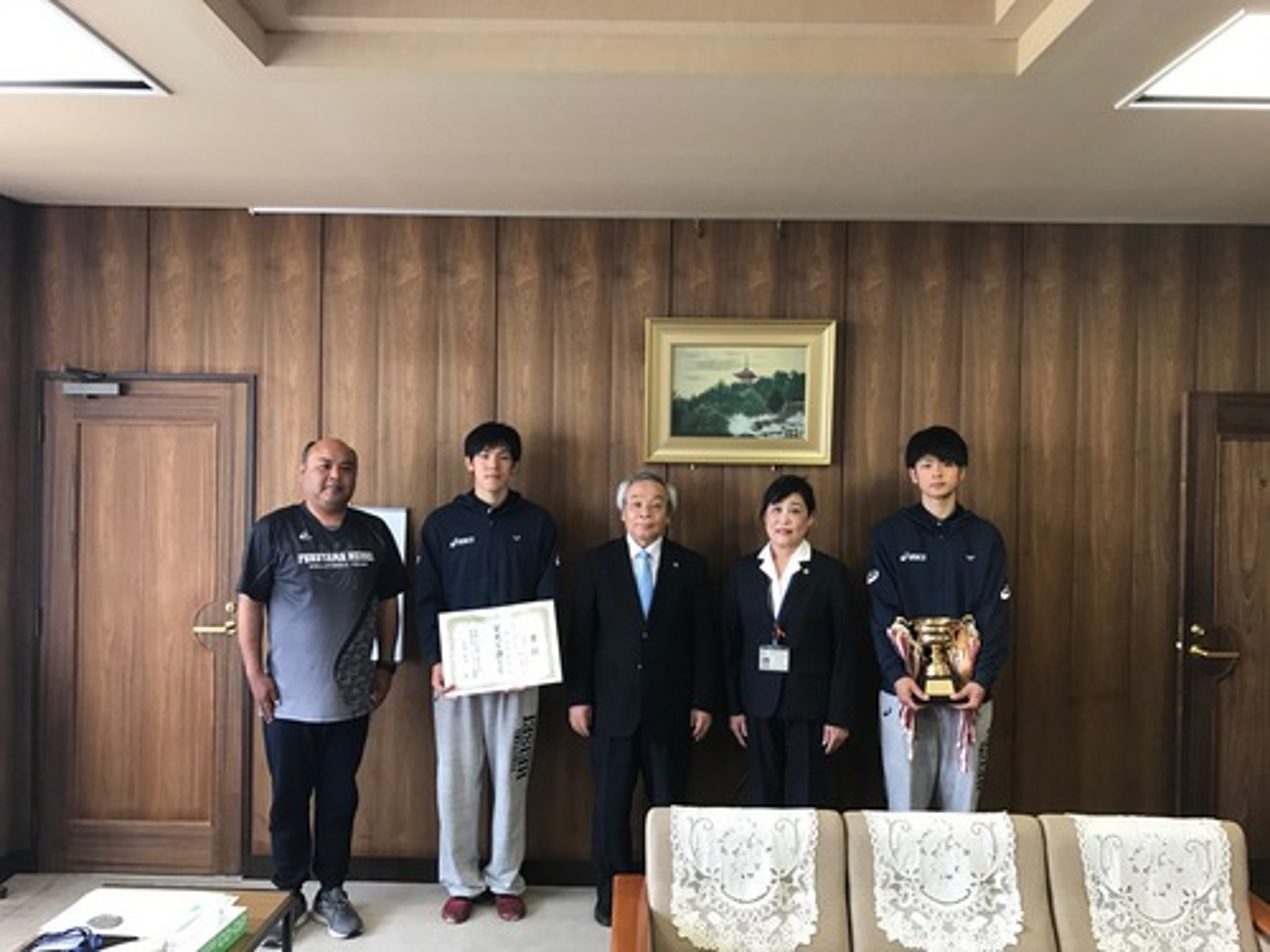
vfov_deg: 49.7
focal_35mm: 28
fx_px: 1027
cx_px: 635
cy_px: 476
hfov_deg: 63.4
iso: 40
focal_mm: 3.99
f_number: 1.8
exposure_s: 1/24
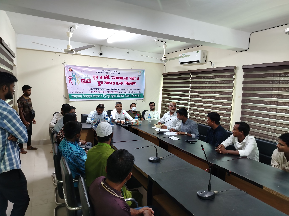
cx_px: 144
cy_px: 108
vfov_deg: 56.8
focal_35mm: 24
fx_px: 200
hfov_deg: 71.6
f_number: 1.75
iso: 859
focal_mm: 5.25
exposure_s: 1/25
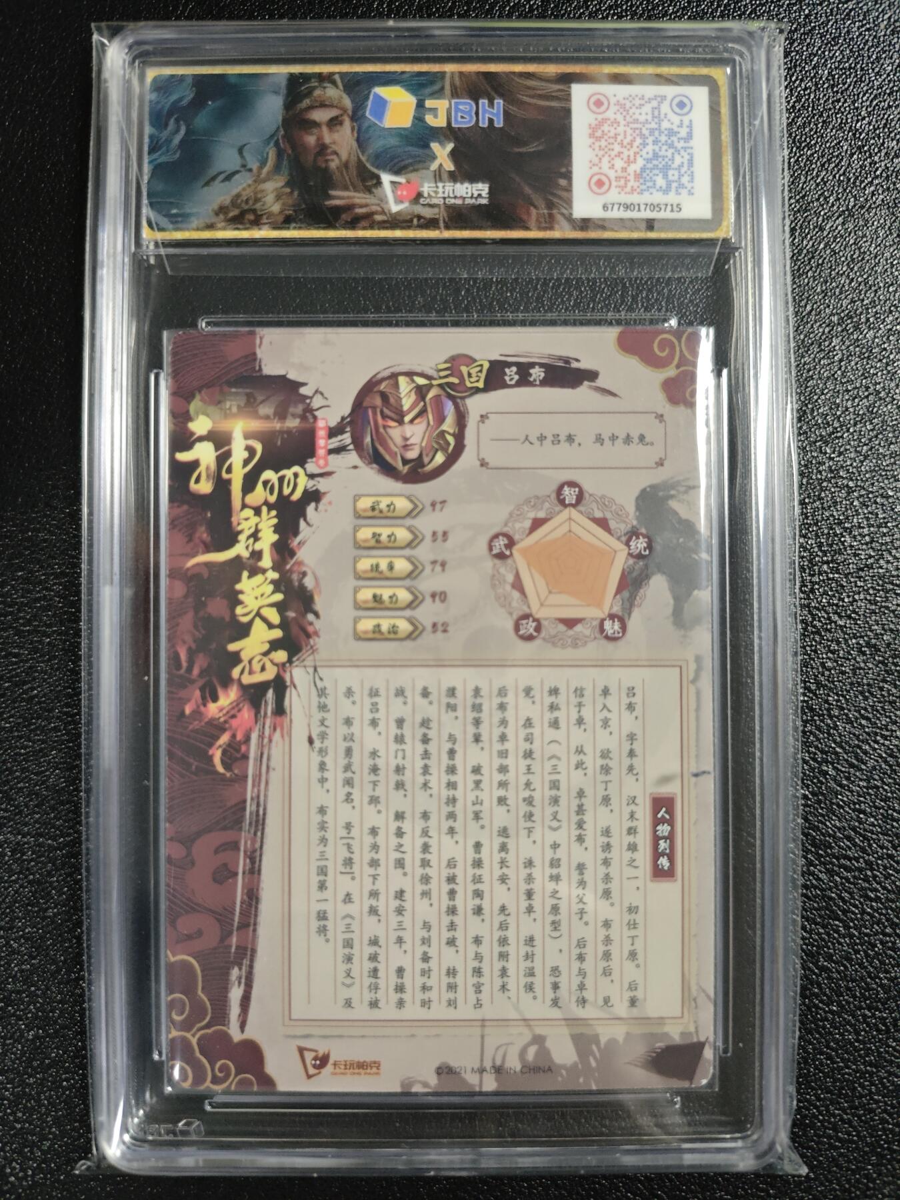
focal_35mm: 26
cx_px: 450
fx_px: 901
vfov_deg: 67.3
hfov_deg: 53.1
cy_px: 600
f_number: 1.5
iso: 1000
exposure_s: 1/200
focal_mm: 4.94
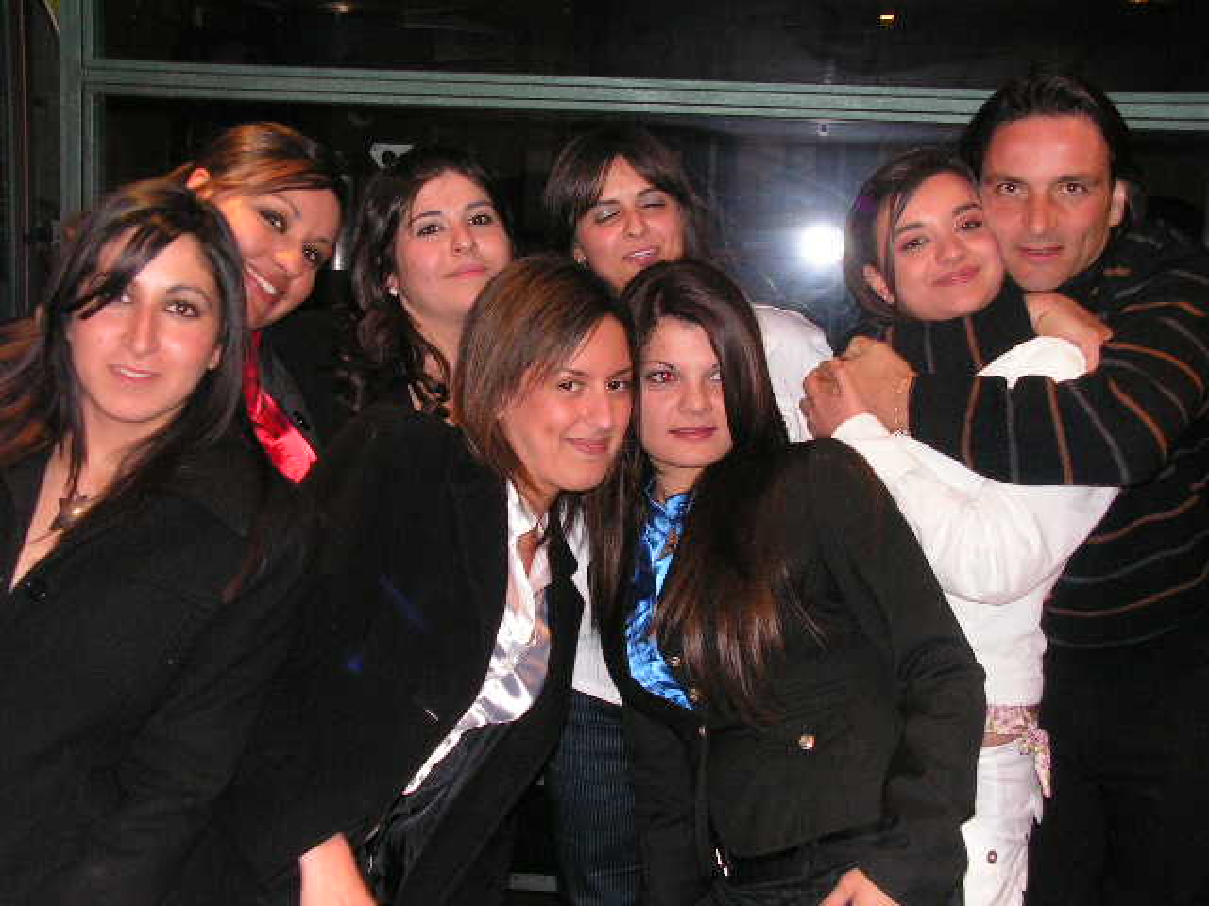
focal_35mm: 48
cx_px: 604
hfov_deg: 39.7
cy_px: 453
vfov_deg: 30.3
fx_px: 1676
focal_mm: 8.1
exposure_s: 1/40
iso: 200
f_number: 3.2
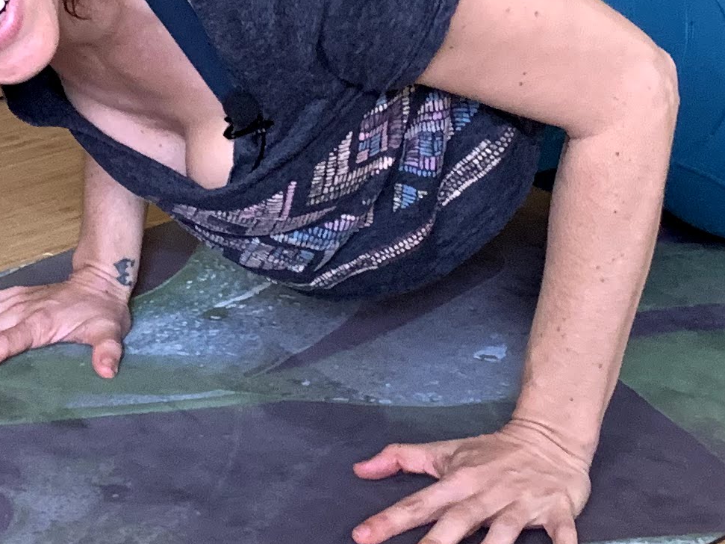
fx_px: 2262
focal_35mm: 108
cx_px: 186
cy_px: -34
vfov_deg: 13.5
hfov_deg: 18.1
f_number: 1.8
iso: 320
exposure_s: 1/60
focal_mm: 4.25
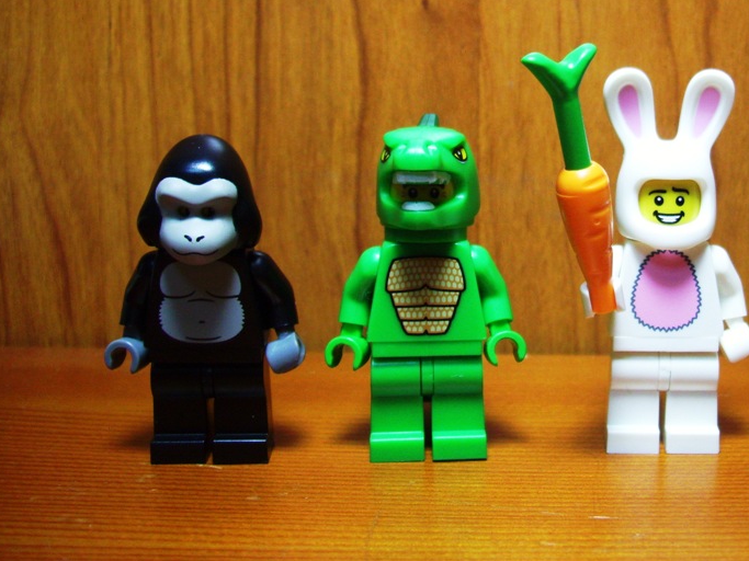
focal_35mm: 48
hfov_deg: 38.9
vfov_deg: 30.2
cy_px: 239
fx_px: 1038
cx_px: 531
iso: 125
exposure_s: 1/30
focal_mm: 5.7
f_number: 2.9
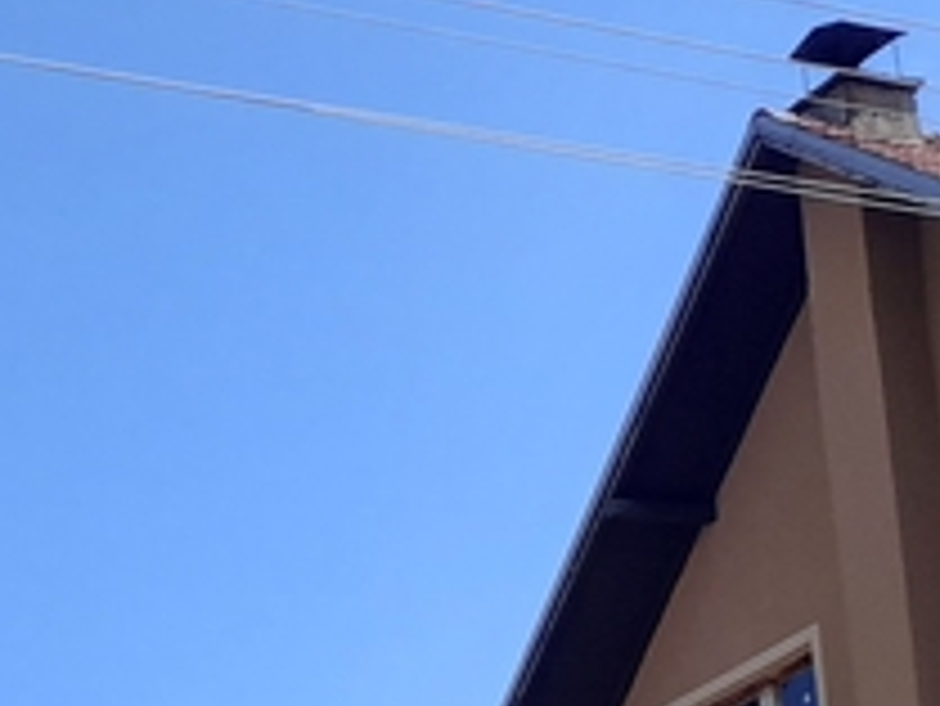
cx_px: -531
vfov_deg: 11.0
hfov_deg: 14.2
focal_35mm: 129
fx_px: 3505
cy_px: 1129
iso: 40
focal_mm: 3.6
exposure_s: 1/1869
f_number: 1.9
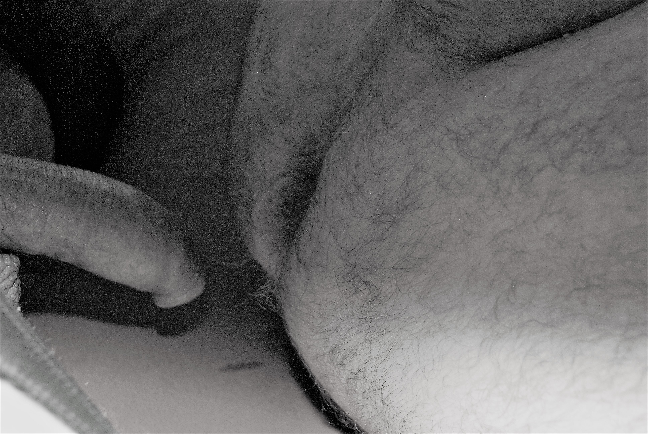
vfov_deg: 14.7
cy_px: 217
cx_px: 324
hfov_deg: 21.9
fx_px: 1676
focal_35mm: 93
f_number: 5.3
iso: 200
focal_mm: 62
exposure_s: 1/60
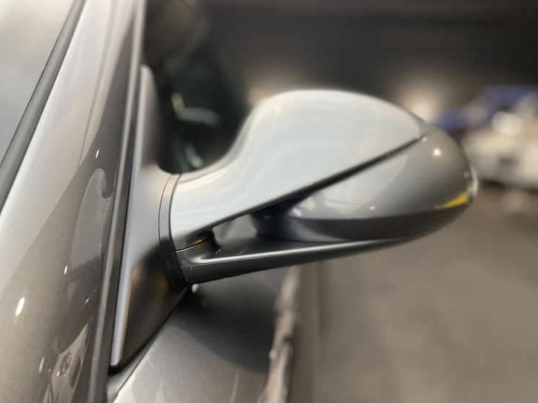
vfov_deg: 51.4
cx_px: 276
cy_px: 203
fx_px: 420
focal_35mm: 27
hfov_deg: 65.3
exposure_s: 1/50
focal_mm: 4.2
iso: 80
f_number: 1.6
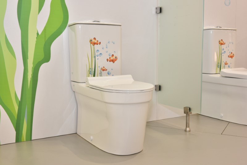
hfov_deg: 48.4
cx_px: 124
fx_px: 275
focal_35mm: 40
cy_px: 82
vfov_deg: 33.4
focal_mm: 40
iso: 500
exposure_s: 1/4
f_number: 18
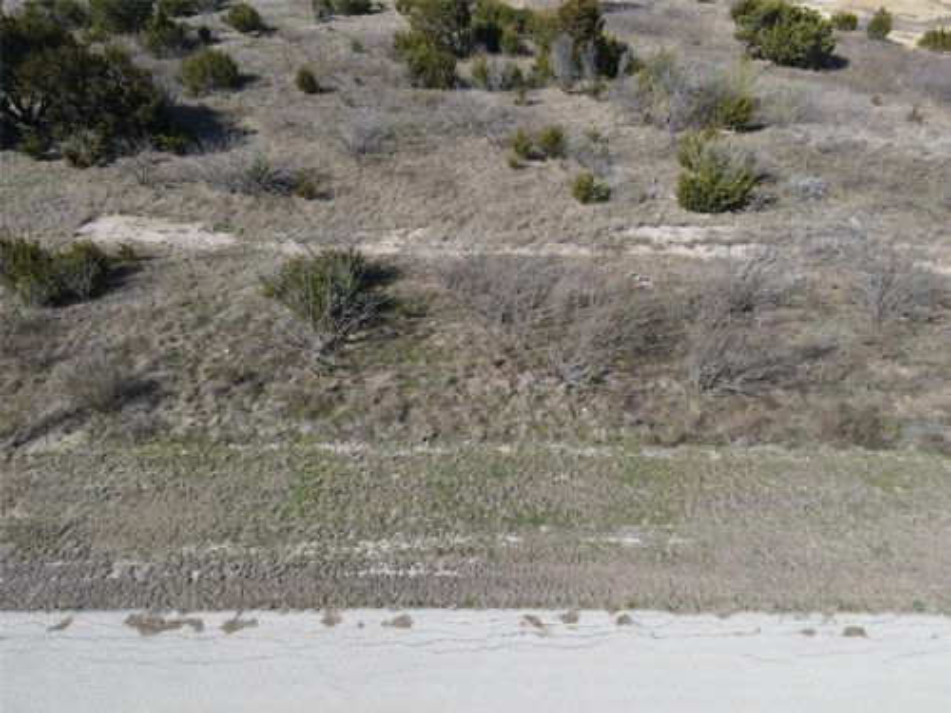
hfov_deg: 71.6
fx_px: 659
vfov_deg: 56.8
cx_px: 476
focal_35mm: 24
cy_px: 356
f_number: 2.8
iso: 100
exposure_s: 1/500
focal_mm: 4.5
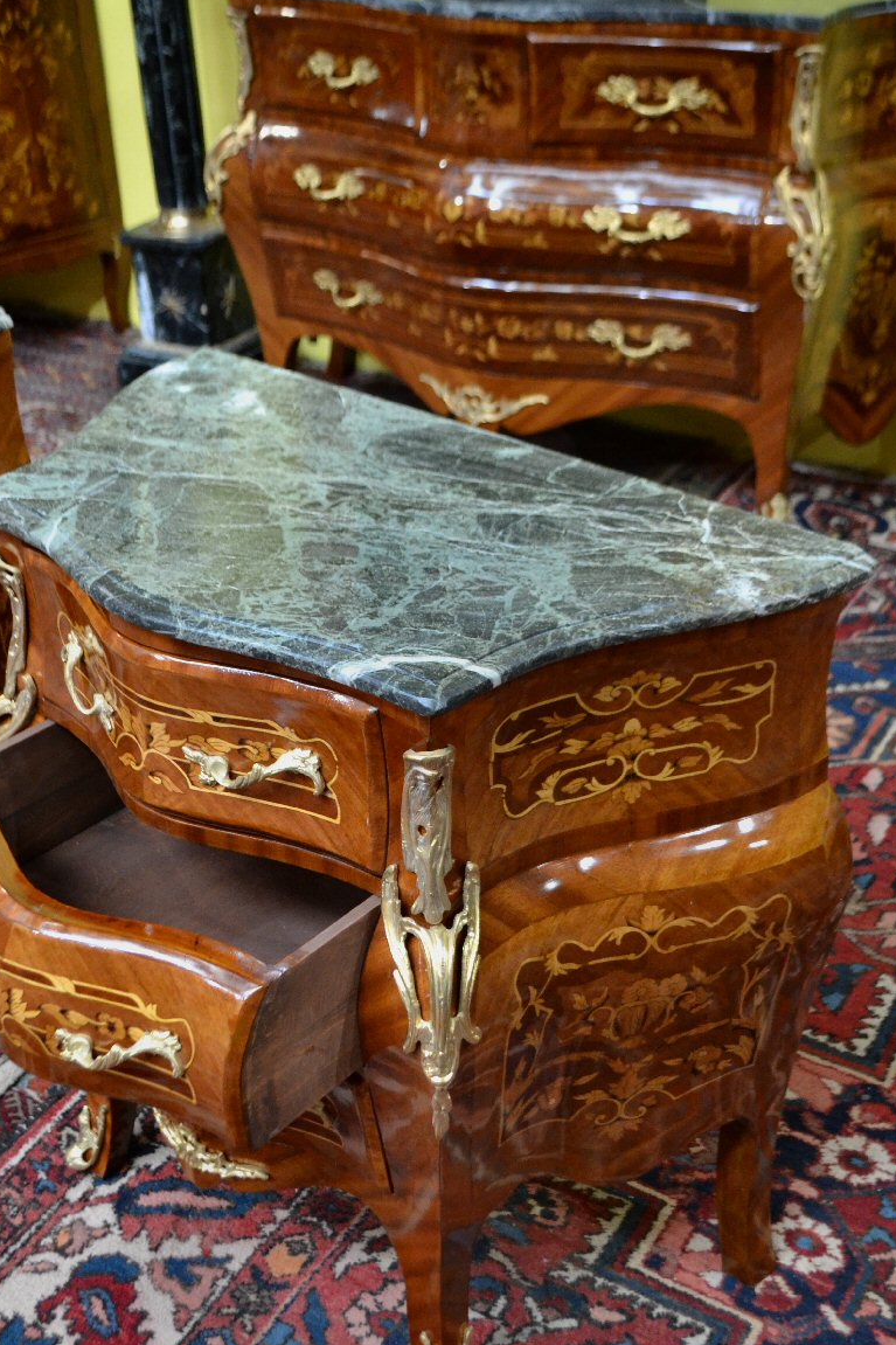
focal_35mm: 43
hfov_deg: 31.2
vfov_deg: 45.4
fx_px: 1606
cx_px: 430
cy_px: 661
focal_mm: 22
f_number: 4
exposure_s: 1/60
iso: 1800
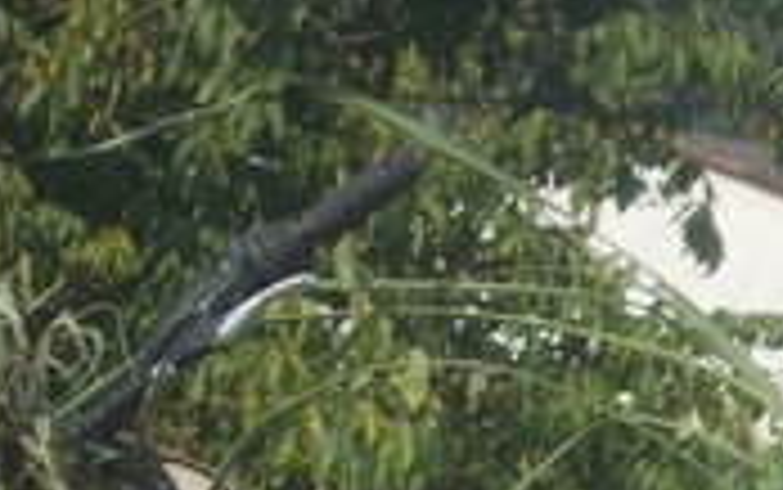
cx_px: 828
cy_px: 913
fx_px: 9545
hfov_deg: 4.7
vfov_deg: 2.9
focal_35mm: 447
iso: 160
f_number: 5.8
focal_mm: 16
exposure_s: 1/500
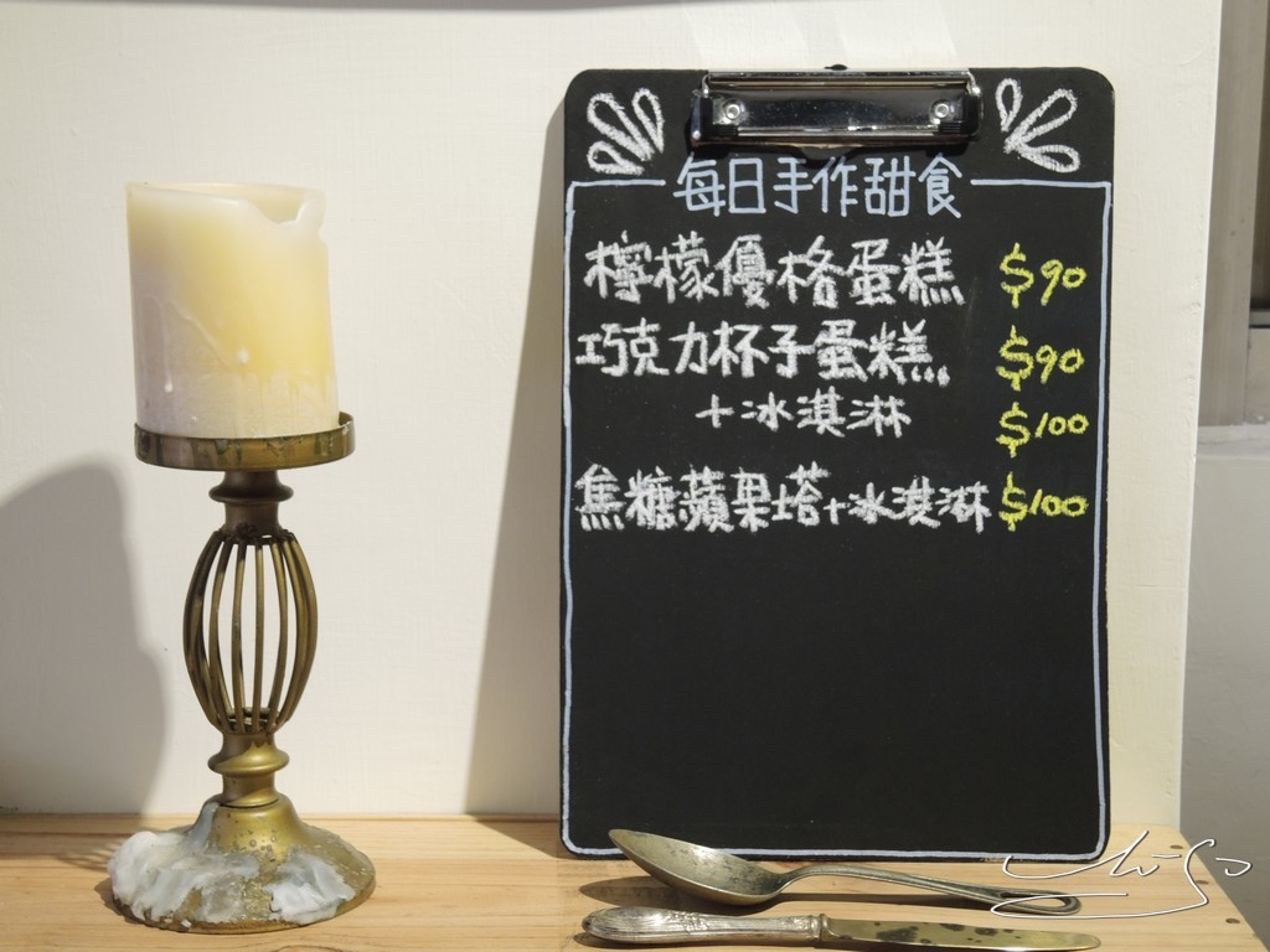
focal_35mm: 58
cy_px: 476
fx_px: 2128
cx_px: 635
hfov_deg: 33.2
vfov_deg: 25.2
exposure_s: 1/25
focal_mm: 12.5
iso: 400
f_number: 2.8
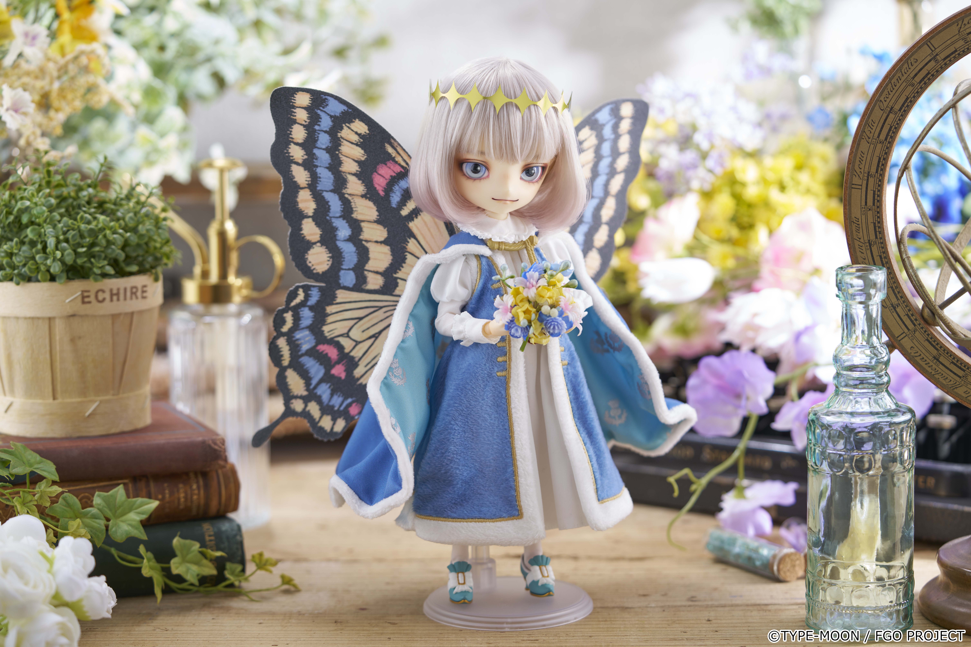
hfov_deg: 22.6
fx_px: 2427
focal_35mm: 90
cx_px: 486
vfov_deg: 15.2
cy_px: 324
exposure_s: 1/60
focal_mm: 90
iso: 80
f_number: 4
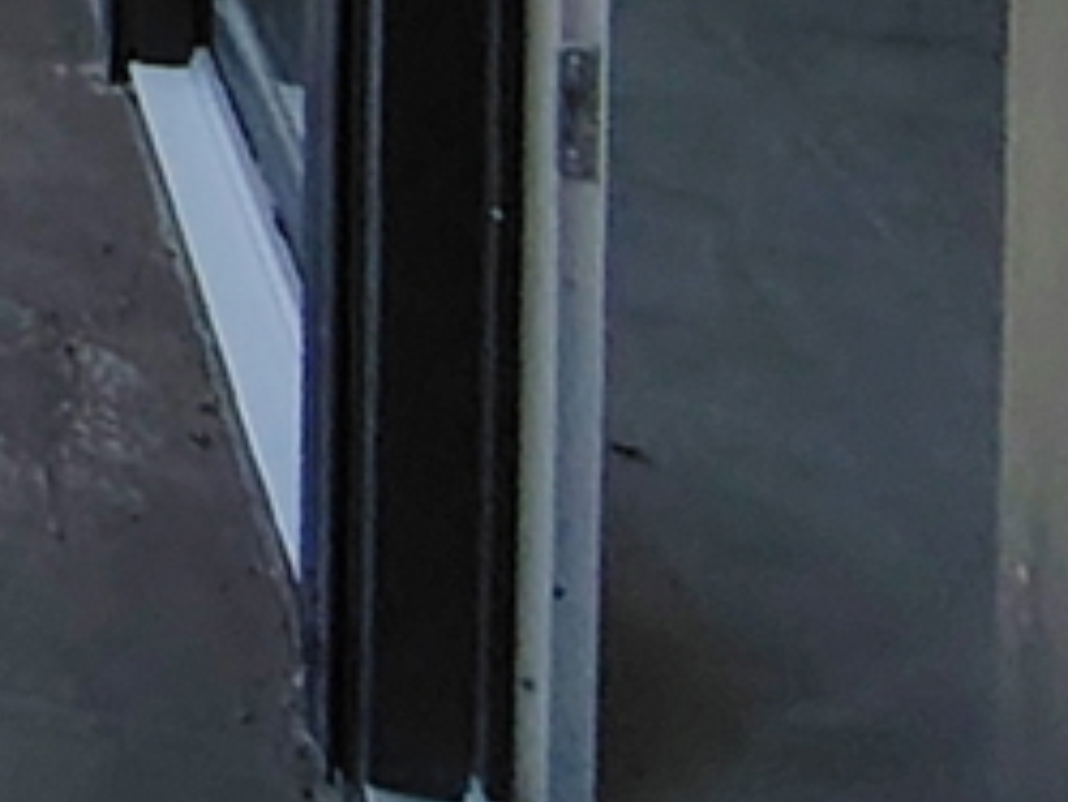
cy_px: -1012
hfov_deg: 16.8
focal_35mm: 82
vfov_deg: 13.8
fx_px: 2531
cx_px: -1154
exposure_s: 1/1173
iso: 100
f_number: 2.2
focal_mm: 1.43
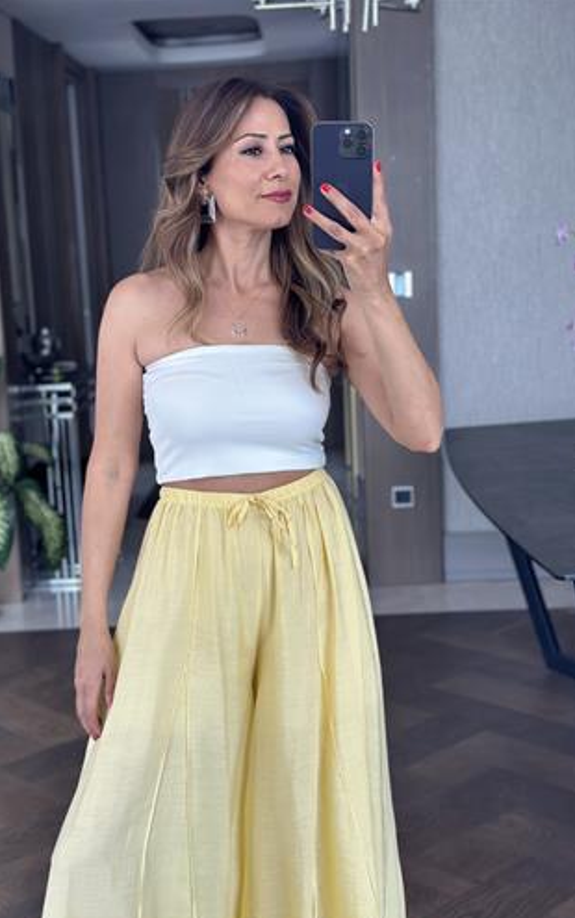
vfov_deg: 38.8
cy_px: 465
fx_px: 1302
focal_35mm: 52
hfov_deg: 24.9
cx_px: 258
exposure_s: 1/207
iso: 80
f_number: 1.78
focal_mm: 6.86
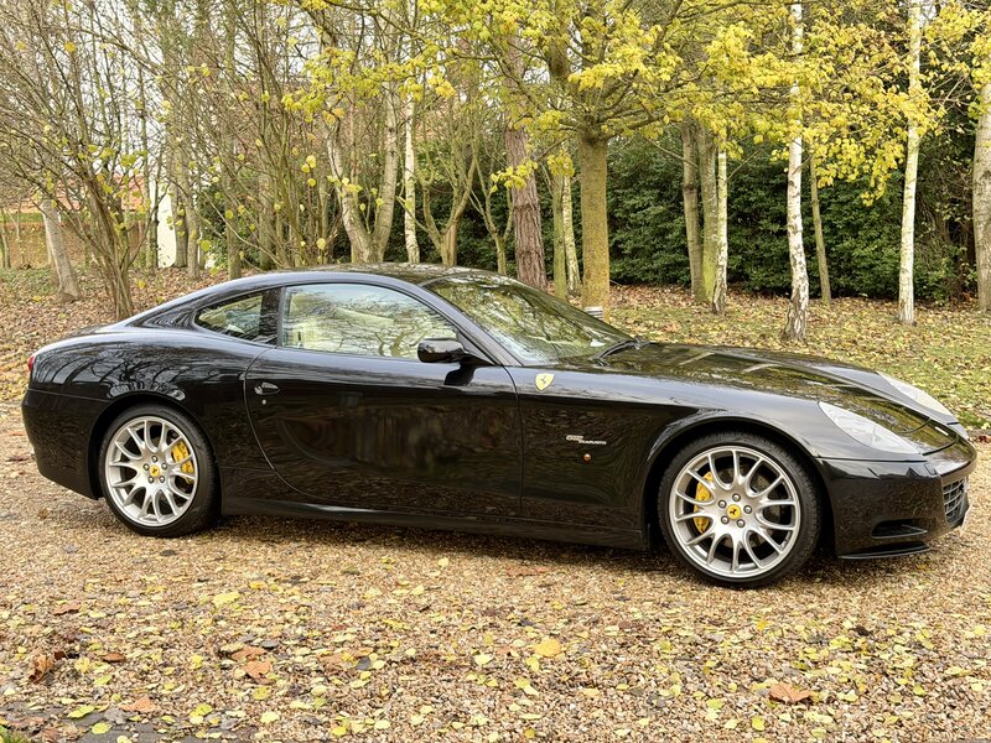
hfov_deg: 39.7
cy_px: 372
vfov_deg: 30.3
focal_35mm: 48
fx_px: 1374
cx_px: 496
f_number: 1.78
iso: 50
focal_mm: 6.76
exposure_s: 1/160
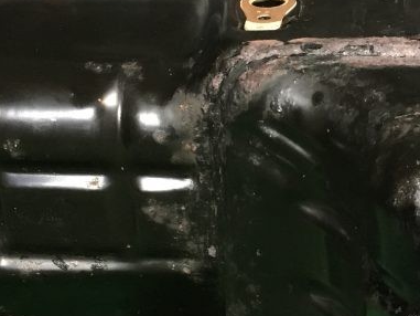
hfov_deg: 24.5
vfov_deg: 18.9
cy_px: 181
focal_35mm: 78
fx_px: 947
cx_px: 351
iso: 200
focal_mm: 4.15
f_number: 2.2
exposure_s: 1/24
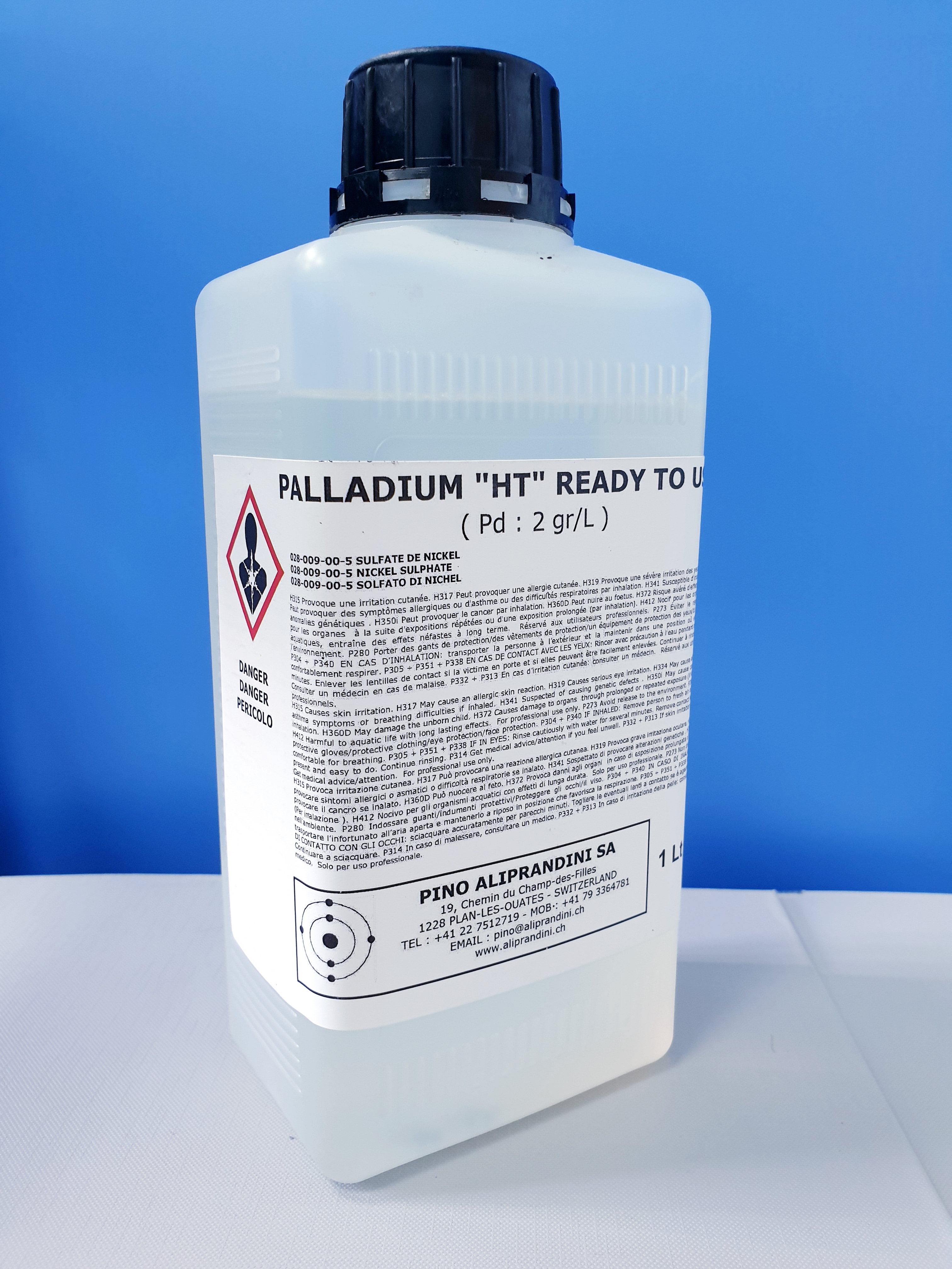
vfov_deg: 67.3
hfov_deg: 53.1
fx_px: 953
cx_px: 476
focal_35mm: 26
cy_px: 634
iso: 125
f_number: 2.4
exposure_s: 1/50
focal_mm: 4.3
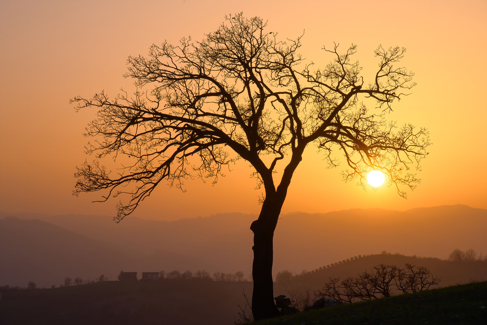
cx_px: 244
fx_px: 1758
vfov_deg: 10.5
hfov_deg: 15.8
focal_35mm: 130
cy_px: 162
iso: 180
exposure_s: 1/250
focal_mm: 130
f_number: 13
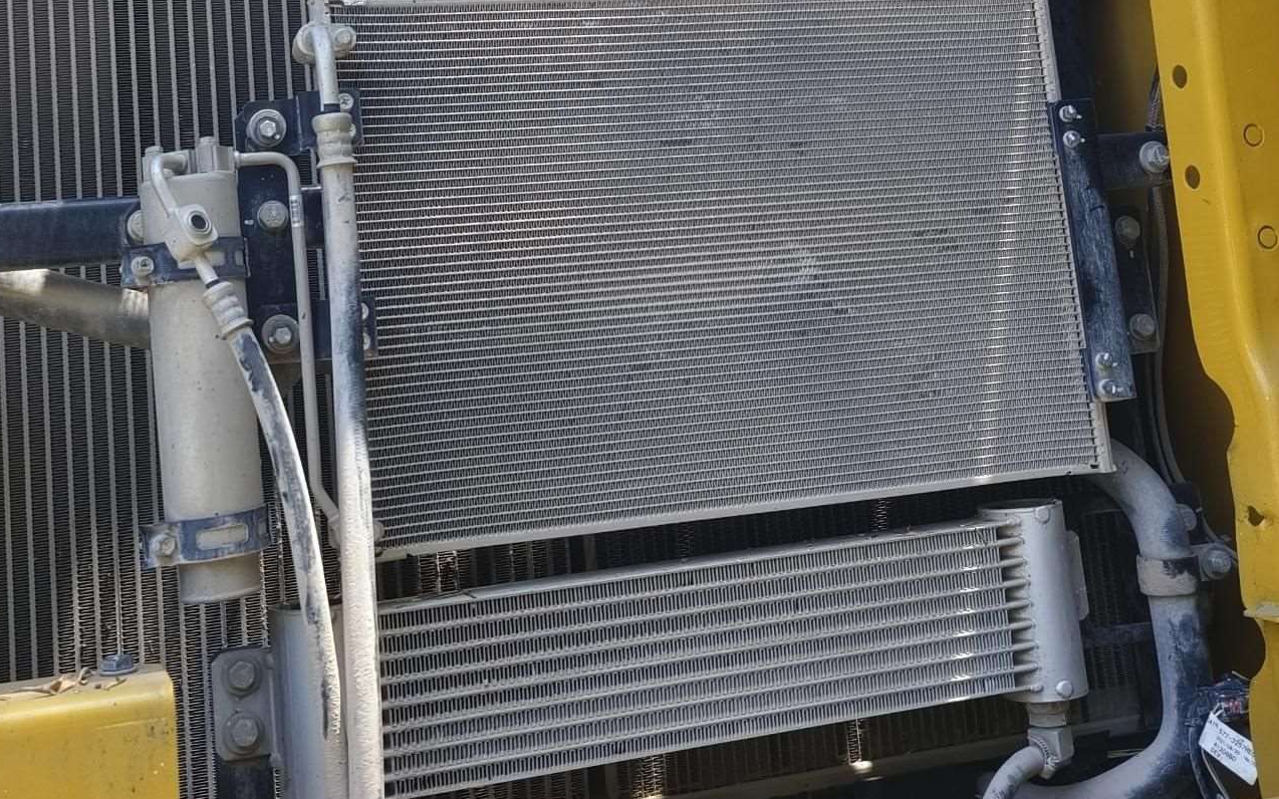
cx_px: 565
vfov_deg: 25.6
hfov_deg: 41.0
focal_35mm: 49
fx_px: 1708
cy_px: 107
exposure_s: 1/196
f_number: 1.75
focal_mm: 5.5
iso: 72
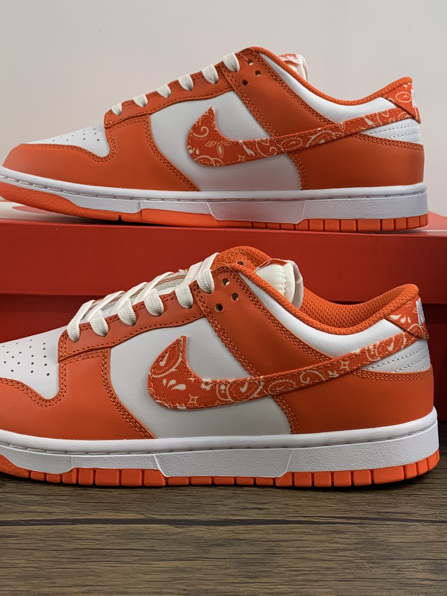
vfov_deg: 39.3
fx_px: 826
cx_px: 314
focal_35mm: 48
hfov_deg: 29.9
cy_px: 214
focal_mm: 4.25
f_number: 1.8
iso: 50
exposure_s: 1/121
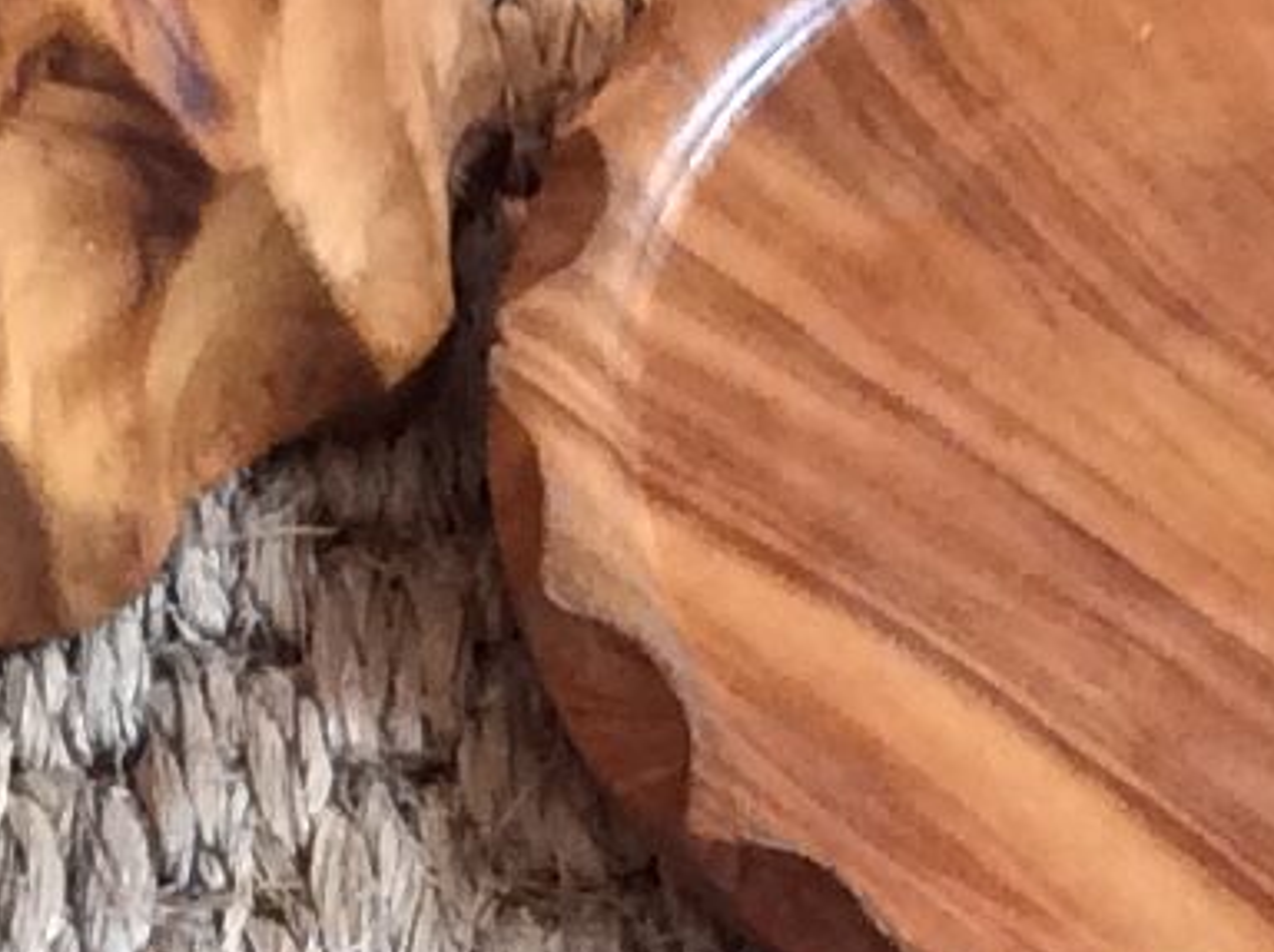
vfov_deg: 6.8
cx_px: 1261
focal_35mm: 216
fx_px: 7940
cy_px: 1343
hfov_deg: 9.1
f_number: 2.4
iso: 80
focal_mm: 3.3
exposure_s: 1/25
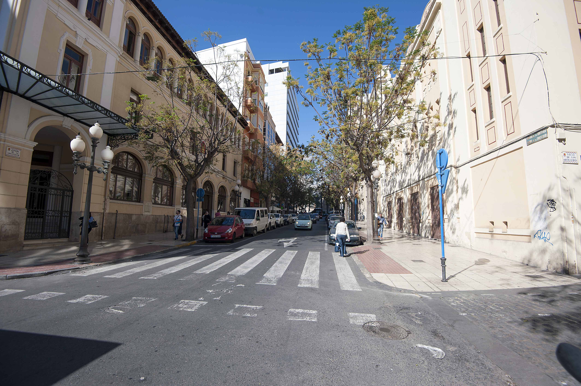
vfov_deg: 73.7
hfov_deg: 96.8
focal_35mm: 16
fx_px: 258
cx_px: 290
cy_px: 193
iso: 200
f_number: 6.3
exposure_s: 1/800
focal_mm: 16
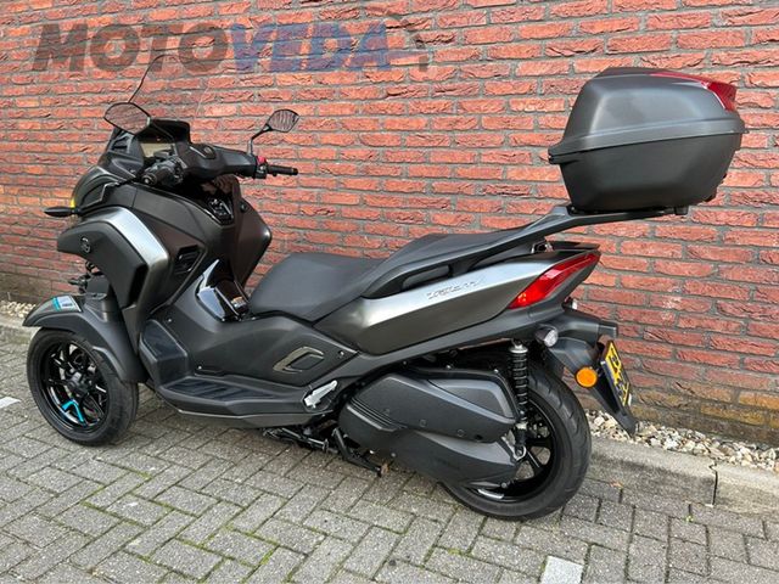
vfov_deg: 53.1
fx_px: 585
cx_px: 390
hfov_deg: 67.3
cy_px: 292
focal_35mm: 26
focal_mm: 5.7
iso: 125
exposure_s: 1/110
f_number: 1.5
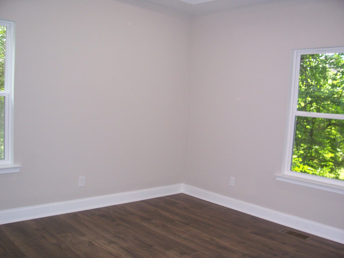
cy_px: 129
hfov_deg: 54.0
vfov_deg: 41.8
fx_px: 338
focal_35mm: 34
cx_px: 172
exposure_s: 1/60
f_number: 2.7
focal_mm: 5.6
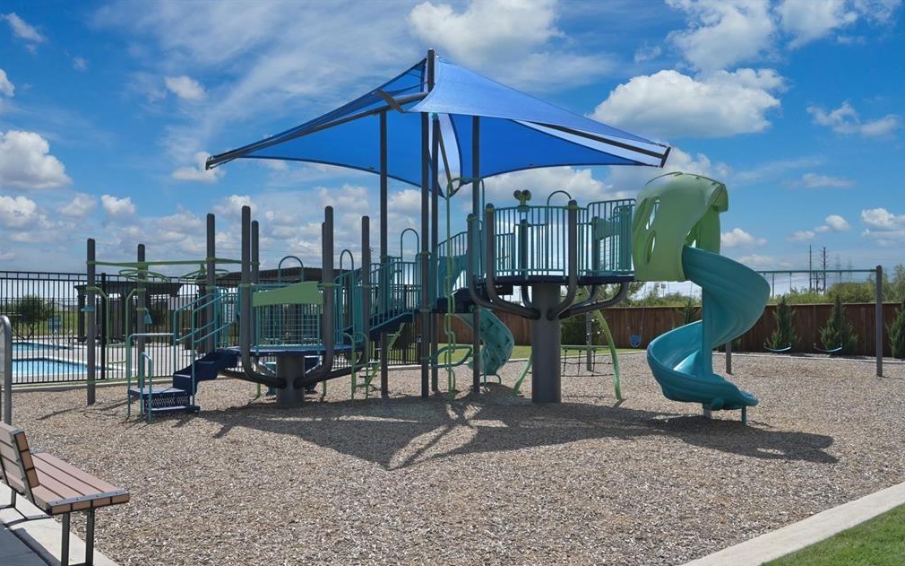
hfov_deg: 61.2
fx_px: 765
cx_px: 454
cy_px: 303
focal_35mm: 31
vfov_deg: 40.6
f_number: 13
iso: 200
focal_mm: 30
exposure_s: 1/640
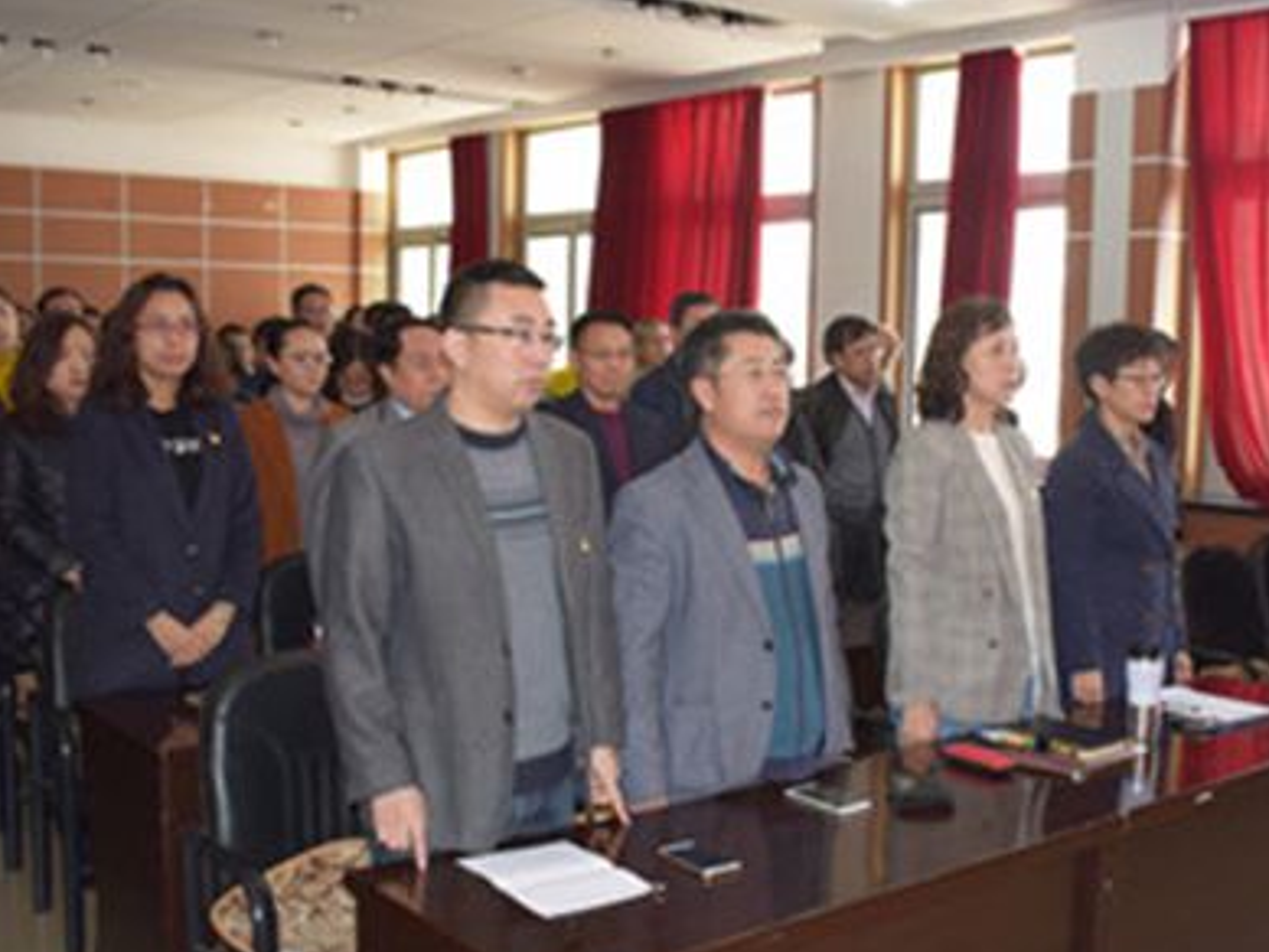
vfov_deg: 36.0
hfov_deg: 46.7
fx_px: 1467
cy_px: 492
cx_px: 708
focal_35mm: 40
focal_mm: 18
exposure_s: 1/80
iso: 400
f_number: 3.5
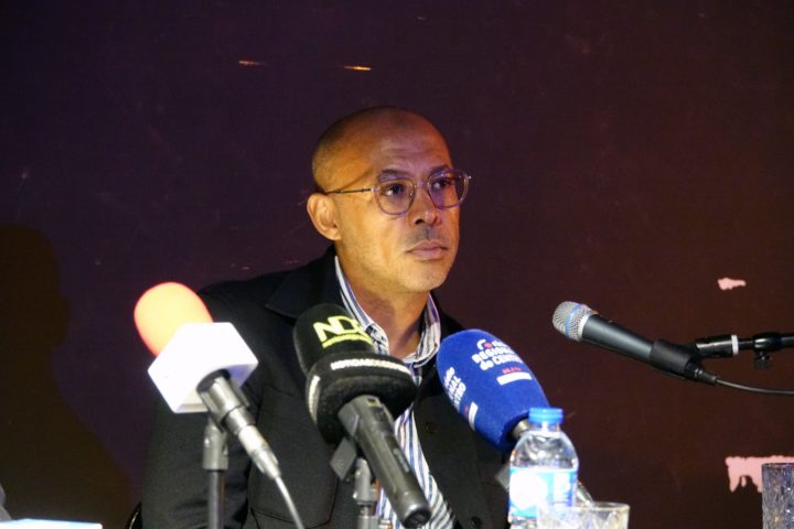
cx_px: 397
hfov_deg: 10.3
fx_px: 4411
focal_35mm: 200
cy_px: 264
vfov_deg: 6.9
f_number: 4
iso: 5000
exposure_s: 1/13
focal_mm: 73.24
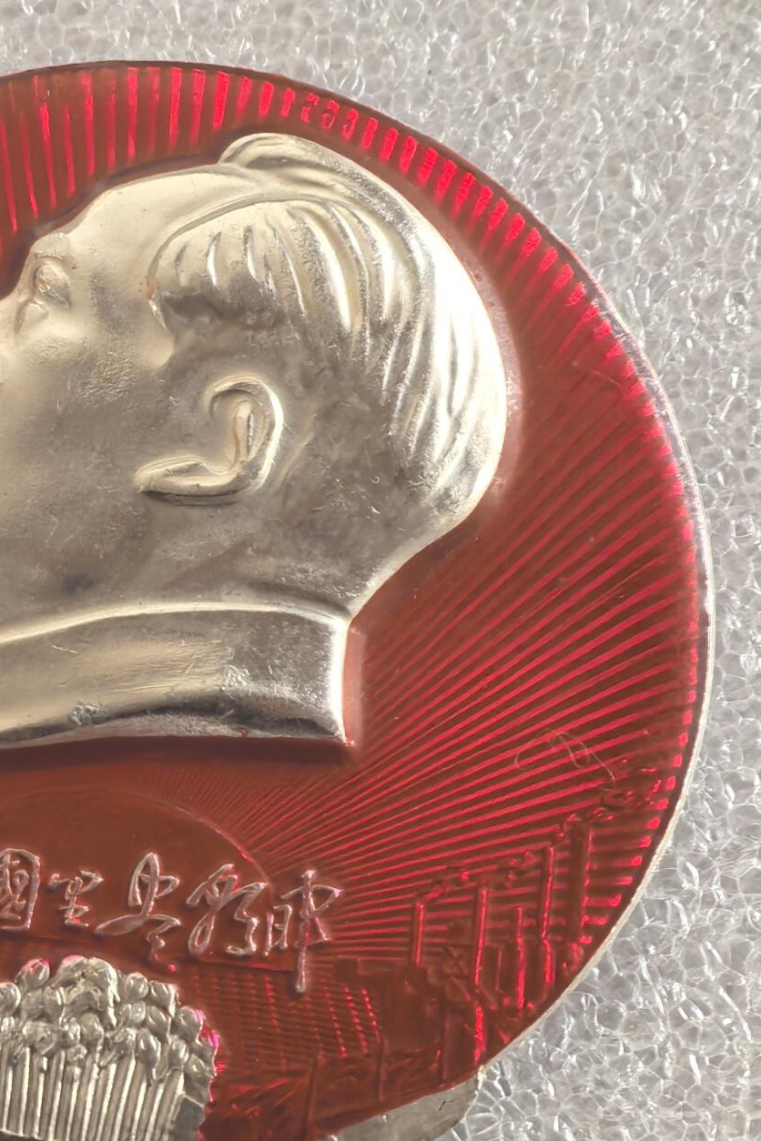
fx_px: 7007
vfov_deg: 9.3
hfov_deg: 6.2
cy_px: 576
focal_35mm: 221
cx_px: 173
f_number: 3
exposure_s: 1/50
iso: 160
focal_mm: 14.6
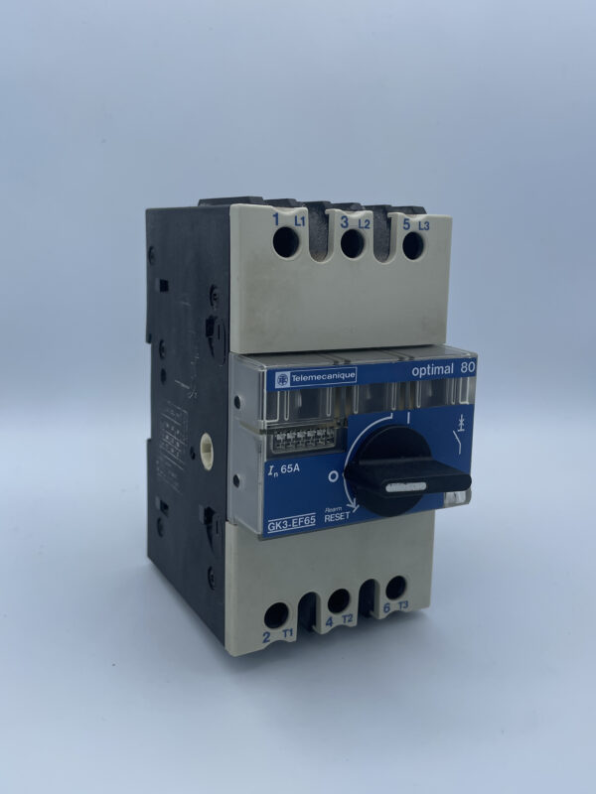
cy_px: 397
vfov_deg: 67.3
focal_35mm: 26
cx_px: 298
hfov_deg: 53.1
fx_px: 597
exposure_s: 1/1742
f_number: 1.6
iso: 32
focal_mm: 4.2
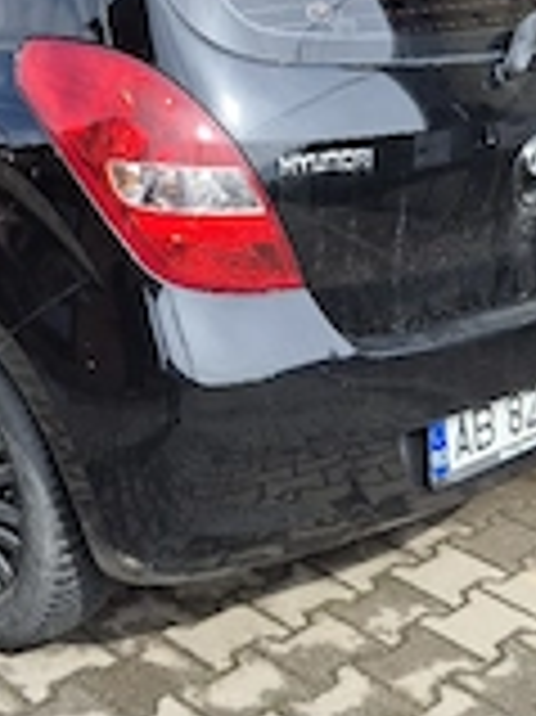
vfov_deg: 33.3
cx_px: 131
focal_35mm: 58
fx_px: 1199
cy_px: 342
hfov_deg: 24.9
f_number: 1.8
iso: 25
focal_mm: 5.4
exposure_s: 1/667
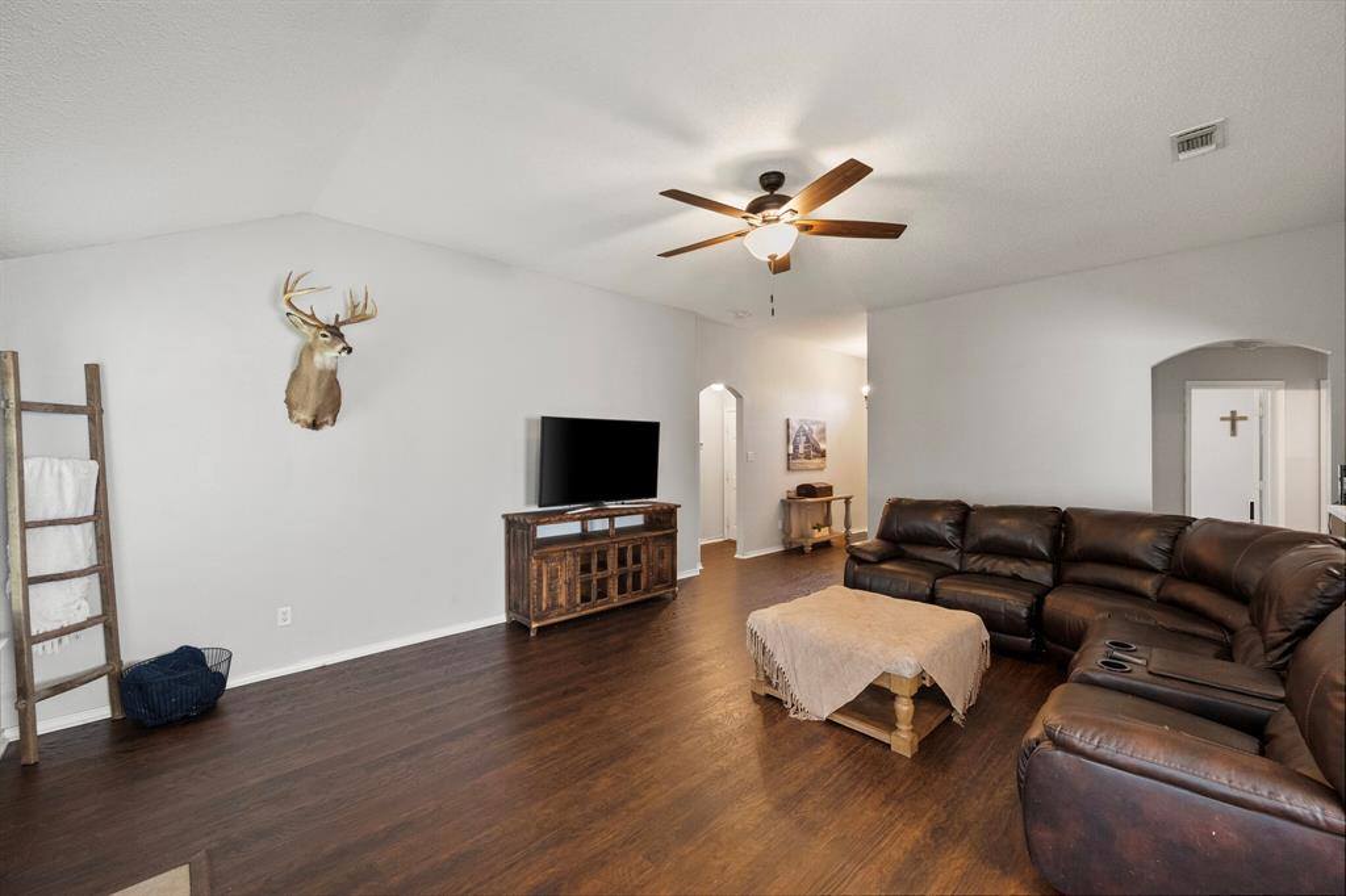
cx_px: 673
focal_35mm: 14
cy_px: 448
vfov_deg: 81.2
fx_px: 523
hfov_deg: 104.3
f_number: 8
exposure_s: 1/30
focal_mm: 14
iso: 4000
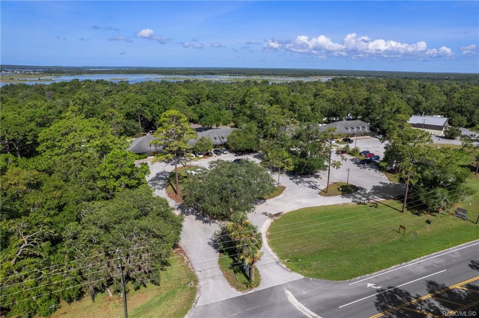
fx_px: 292
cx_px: 240
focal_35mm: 22
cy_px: 159
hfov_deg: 78.6
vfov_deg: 57.1
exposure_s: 1/3000
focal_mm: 8.38
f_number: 2.8
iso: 100
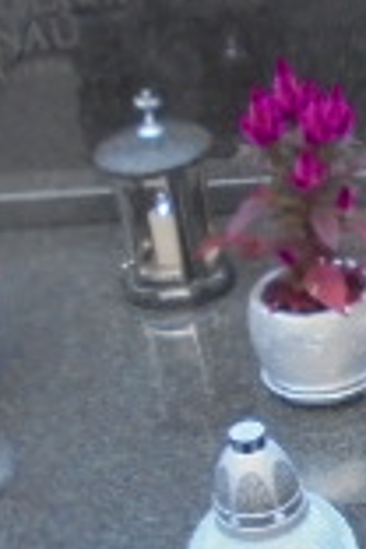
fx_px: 1693
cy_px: 415
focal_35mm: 111
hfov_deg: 12.1
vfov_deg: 18.3
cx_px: 419
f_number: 3.5
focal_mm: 4.6
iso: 320
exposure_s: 1/30
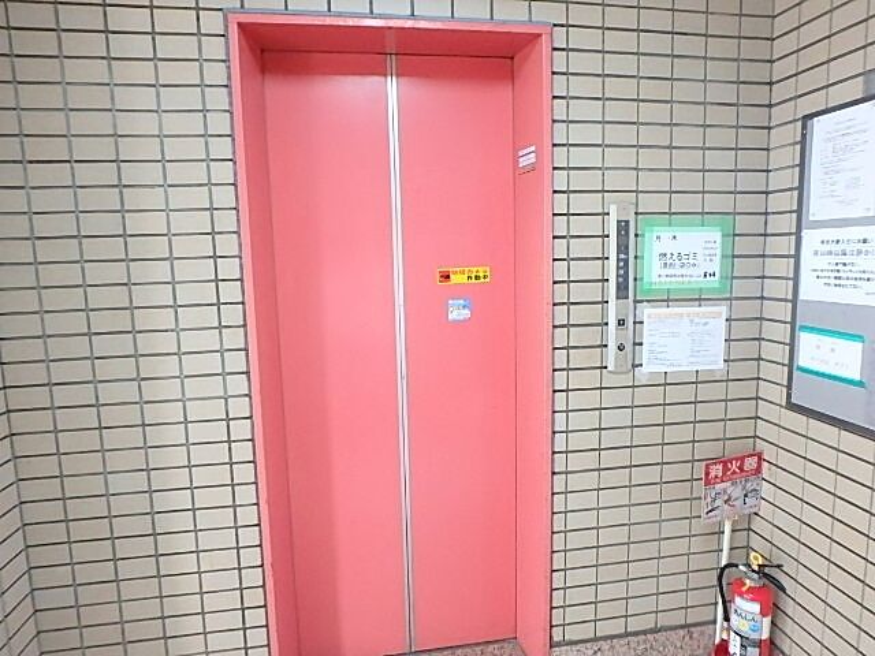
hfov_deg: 79.0
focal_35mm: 21
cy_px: 328
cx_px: 438
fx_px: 531
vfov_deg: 63.4
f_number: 3.5
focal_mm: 3.7
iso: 800
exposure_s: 1/40
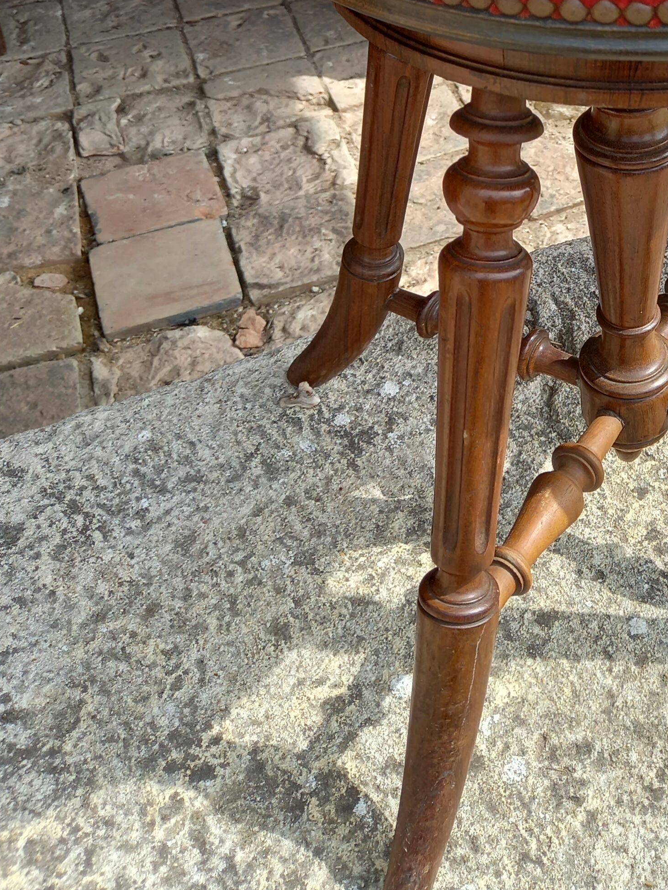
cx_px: 603
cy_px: 82
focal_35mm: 51
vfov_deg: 35.2
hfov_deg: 27.5
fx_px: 1312
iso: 25
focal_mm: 4.6
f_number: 2
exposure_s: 1/220
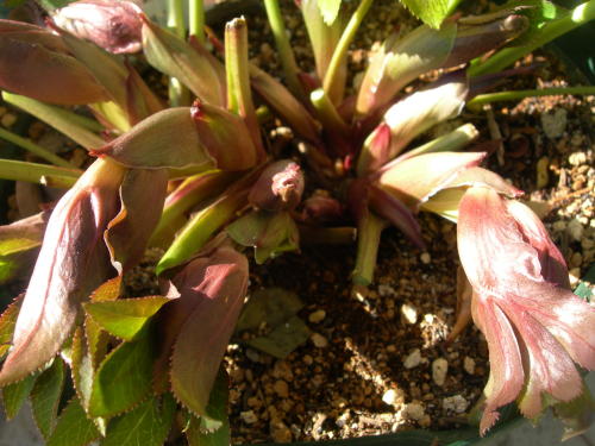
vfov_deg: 37.7
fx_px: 653
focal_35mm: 38
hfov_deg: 49.0
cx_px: 298
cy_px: 223
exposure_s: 1/102
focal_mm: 7.8
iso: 50
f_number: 4.8
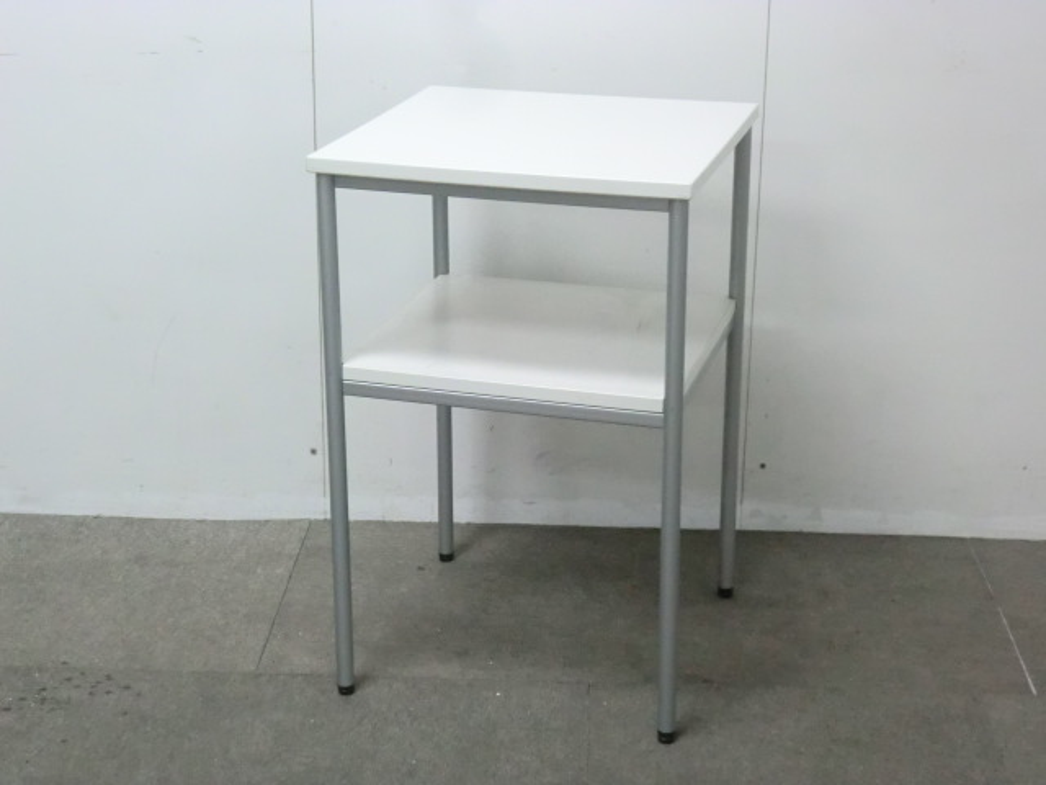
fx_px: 1964
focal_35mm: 65
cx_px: 523
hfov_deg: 29.8
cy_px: 392
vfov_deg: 22.6
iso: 800
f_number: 5.3
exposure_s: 1/40
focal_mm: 11.7
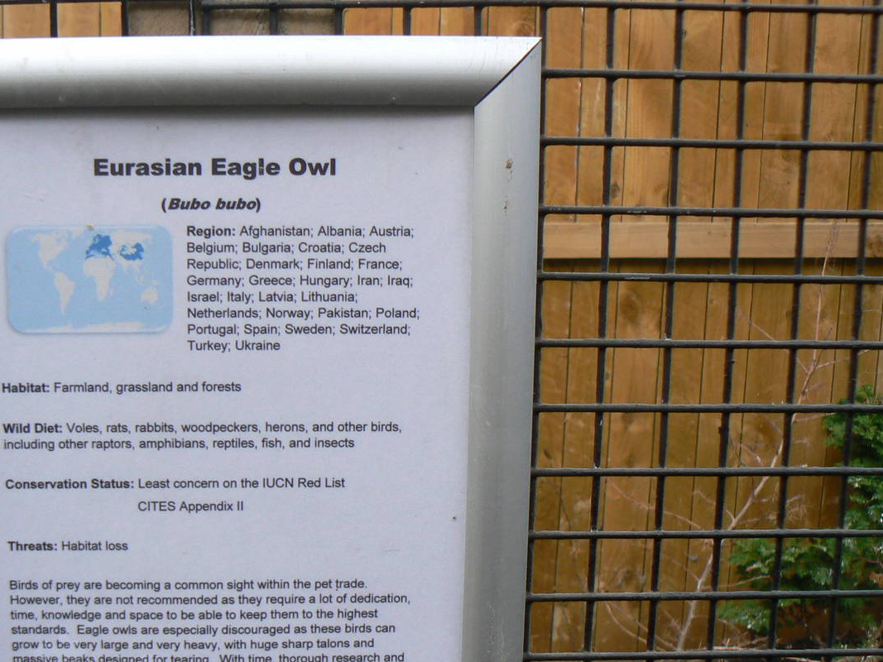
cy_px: 464
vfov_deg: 26.8
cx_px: 243
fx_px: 1377
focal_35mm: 54
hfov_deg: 34.9
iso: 80
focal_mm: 6
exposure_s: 1/60
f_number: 2.8
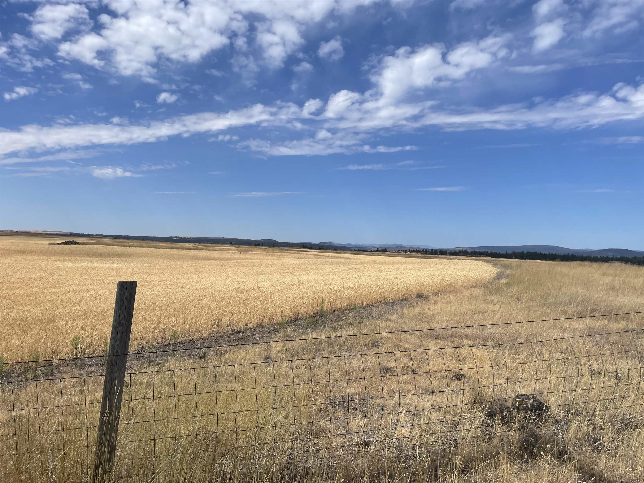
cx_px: 322
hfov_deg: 67.3
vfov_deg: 53.1
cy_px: 242
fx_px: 484
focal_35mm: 26
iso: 32
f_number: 1.6
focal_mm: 4.2
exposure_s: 1/6135
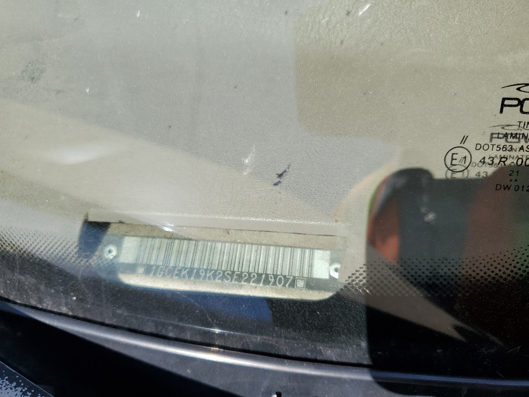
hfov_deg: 67.3
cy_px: 198
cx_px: 264
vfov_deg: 53.1
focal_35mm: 26
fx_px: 397
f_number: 1.5
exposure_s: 1/2500
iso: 50
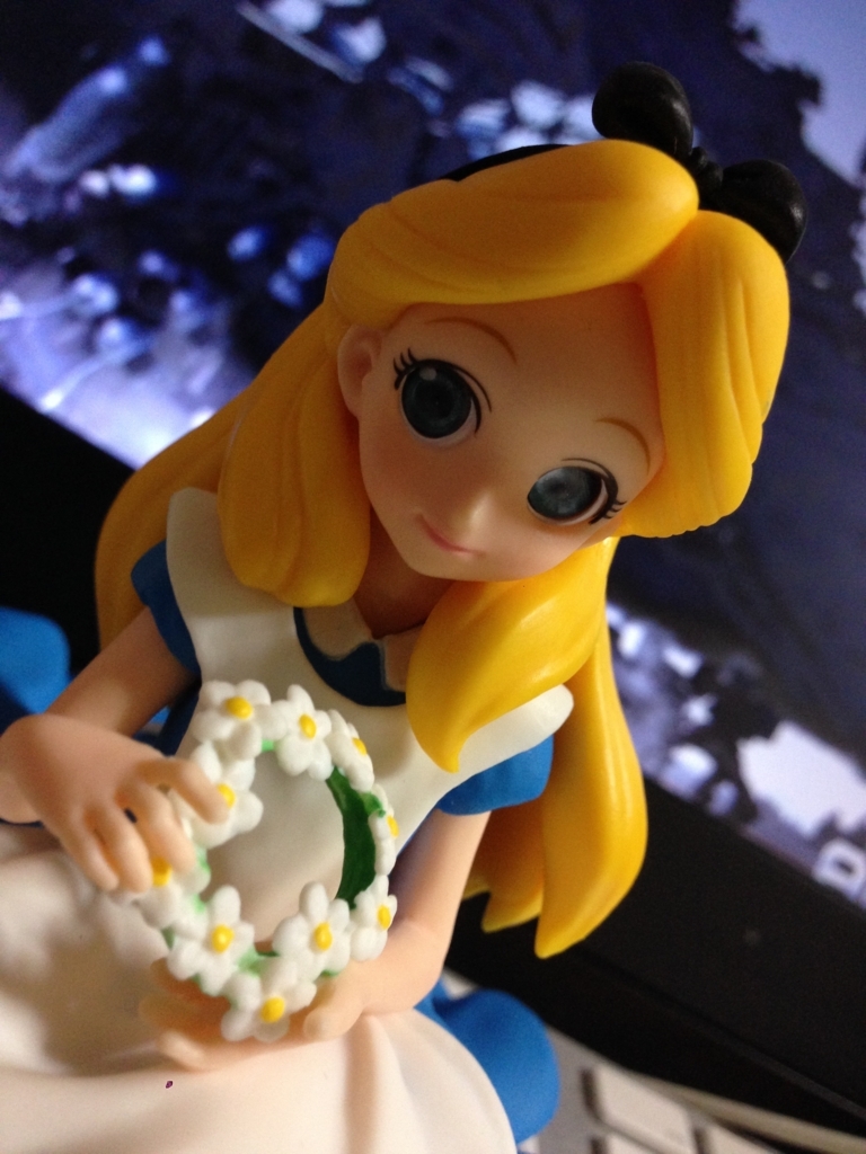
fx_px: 1101
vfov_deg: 55.4
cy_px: 577
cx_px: 433
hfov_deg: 42.9
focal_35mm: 33
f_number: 2.4
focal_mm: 4.12
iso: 200
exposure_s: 1/20
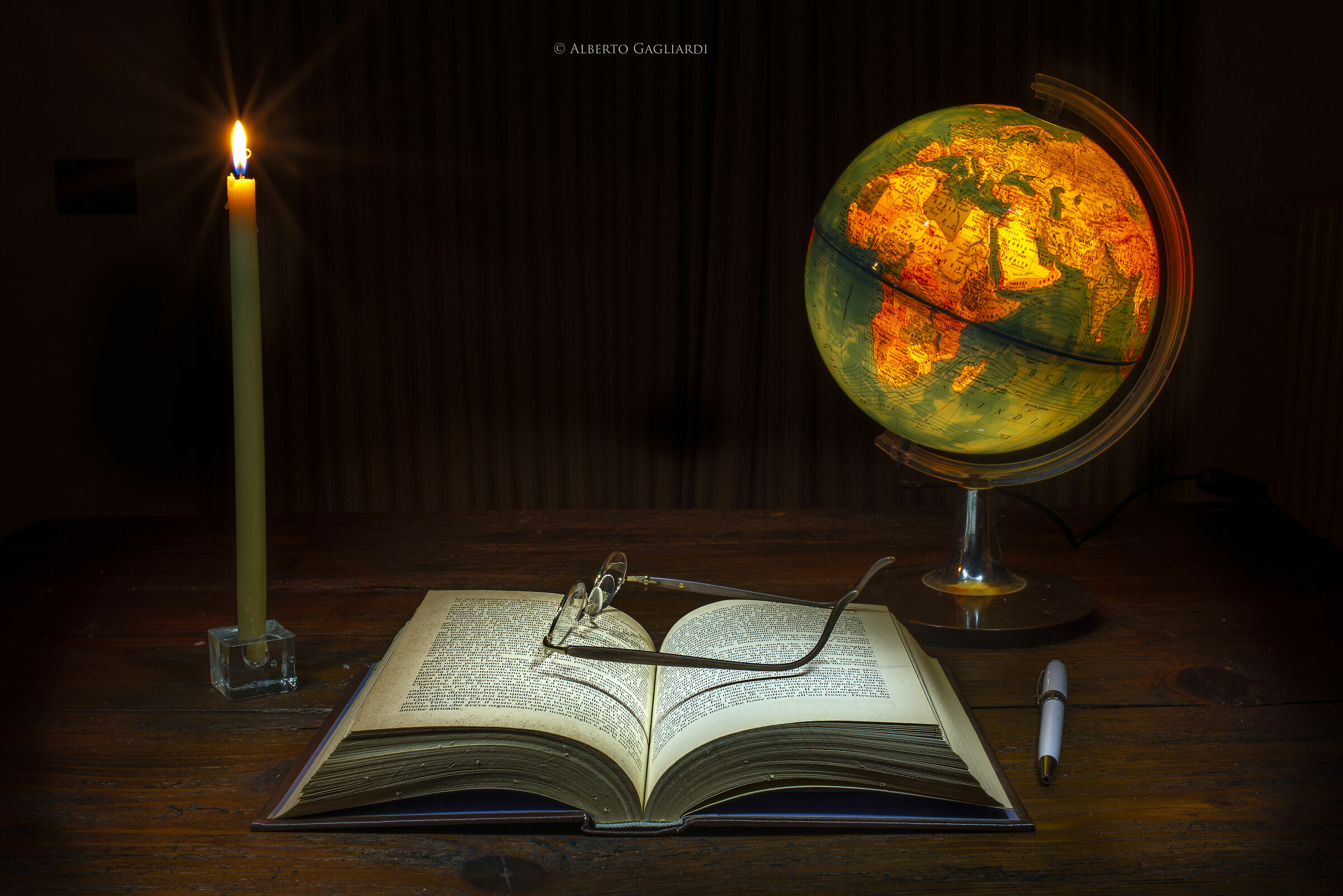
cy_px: 448
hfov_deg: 54.4
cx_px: 672
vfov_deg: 37.9
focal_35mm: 35
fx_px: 1306
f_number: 20
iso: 100
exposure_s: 12
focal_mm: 35
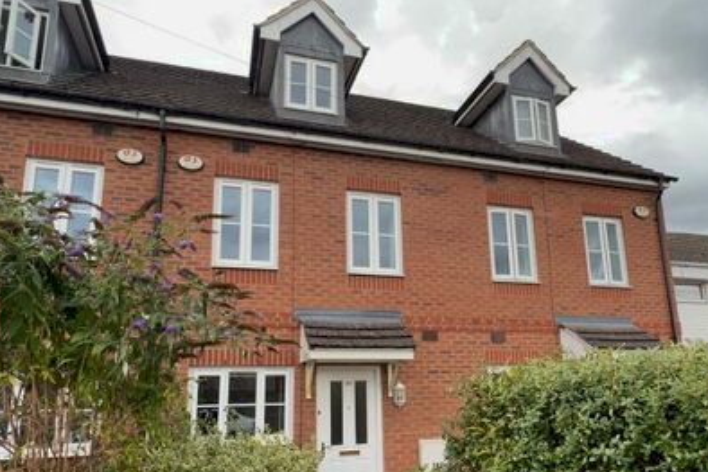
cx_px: 381
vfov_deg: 52.6
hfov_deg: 73.6
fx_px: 472
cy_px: 295
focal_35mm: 24
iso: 32
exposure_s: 1/180
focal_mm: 1.57
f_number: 1.8
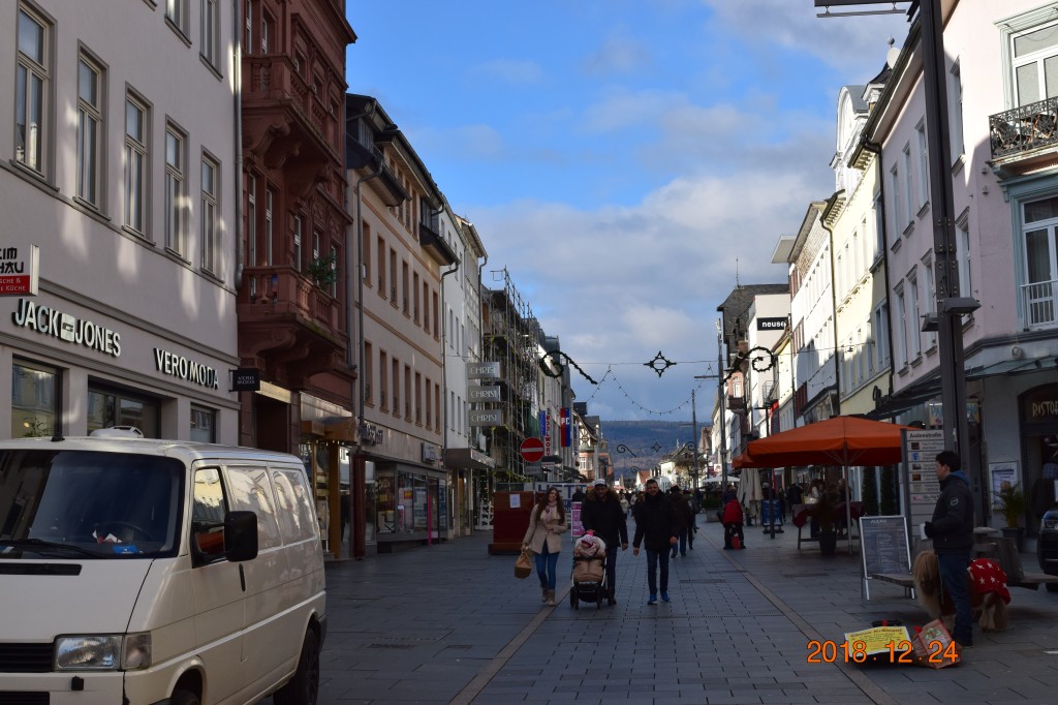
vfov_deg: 26.5
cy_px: 352
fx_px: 1498
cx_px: 529
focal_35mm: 51
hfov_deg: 38.9
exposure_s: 1/500
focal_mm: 34
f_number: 11
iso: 320
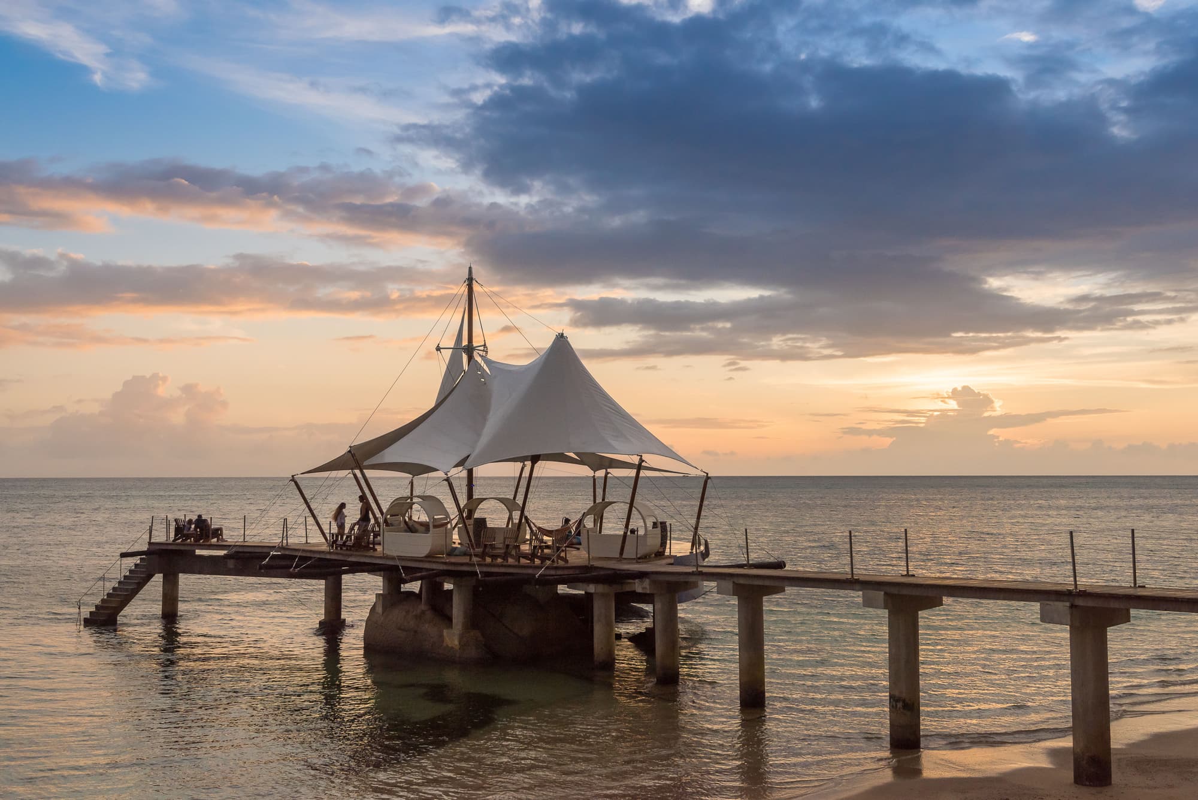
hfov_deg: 54.4
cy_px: 400
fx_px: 1165
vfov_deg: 37.9
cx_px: 599
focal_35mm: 35
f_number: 8
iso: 800
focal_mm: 35
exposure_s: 1/1250
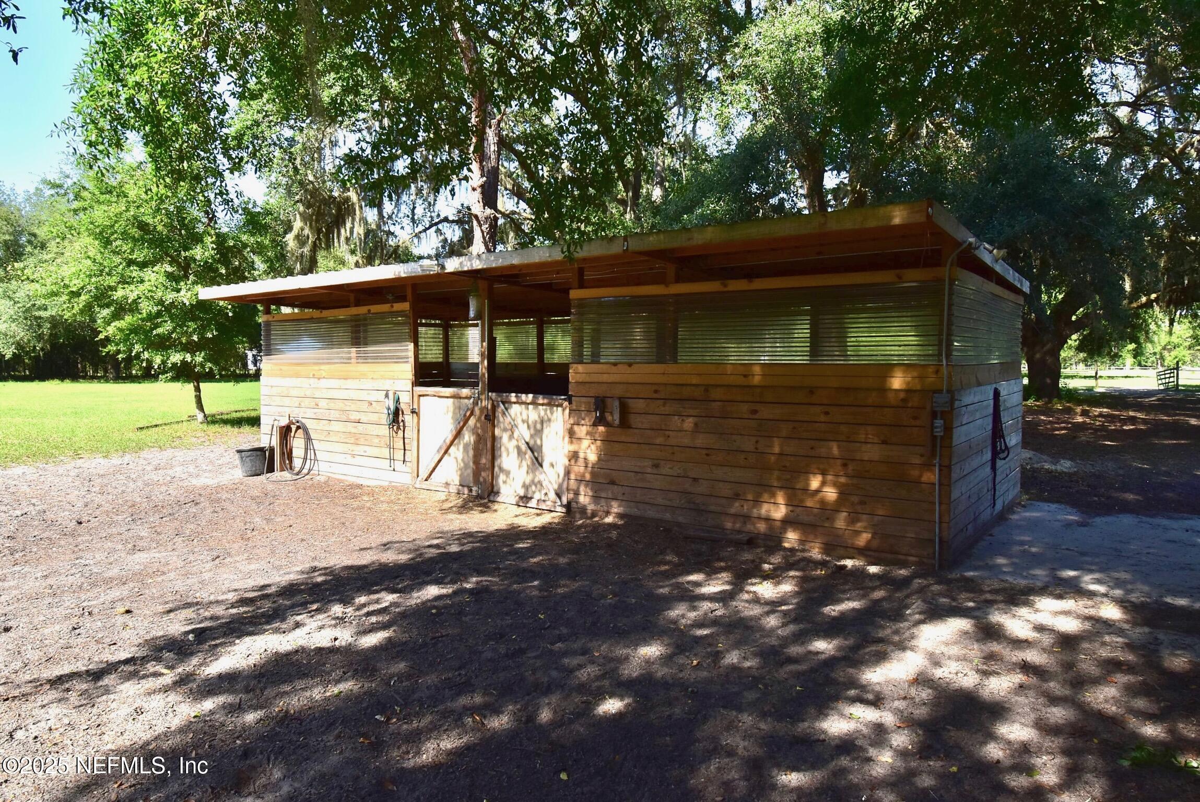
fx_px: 701
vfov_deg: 59.6
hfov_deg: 81.2
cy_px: 401
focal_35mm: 21
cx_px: 600
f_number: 11
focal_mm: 14
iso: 400
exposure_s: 1/400
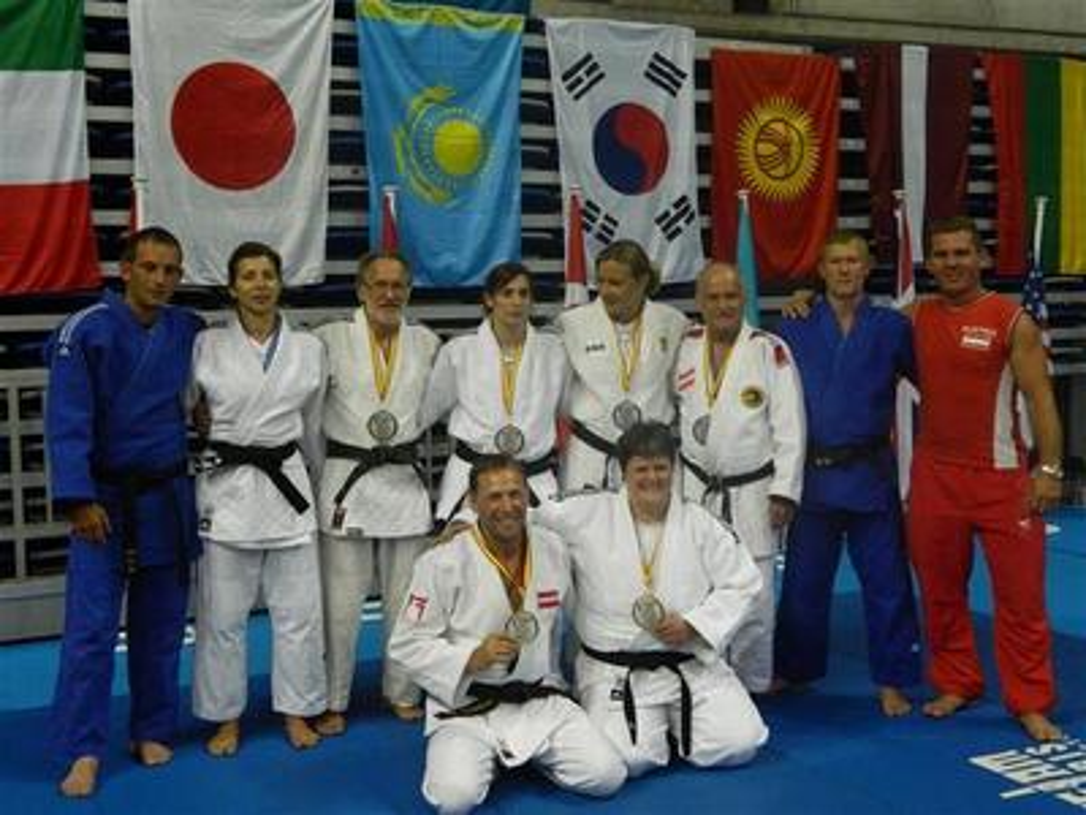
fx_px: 1475
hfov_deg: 40.4
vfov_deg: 30.9
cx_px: 543
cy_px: 408
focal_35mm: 47
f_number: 3.6
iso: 400
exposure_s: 1/30
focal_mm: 8.4
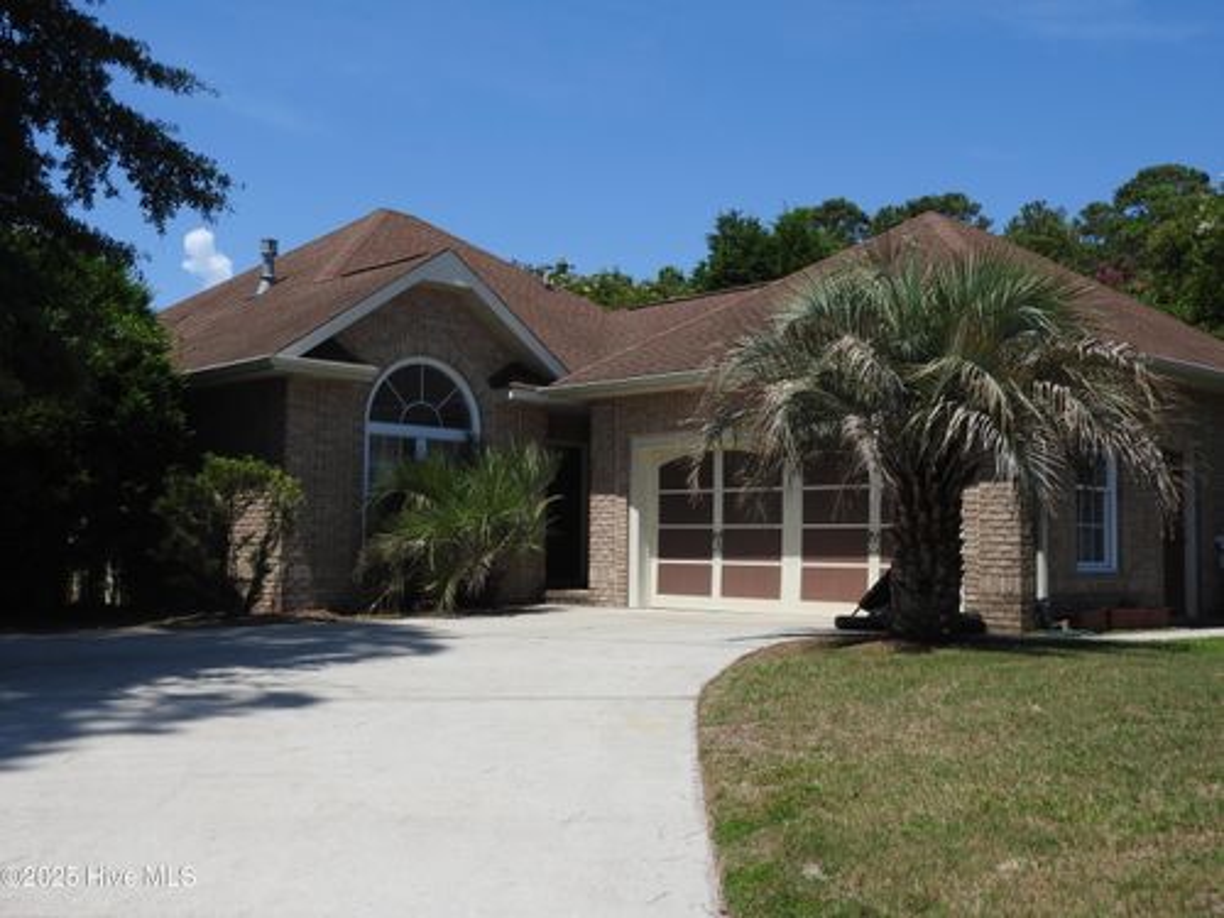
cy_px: 459
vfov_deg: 36.0
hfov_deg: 46.8
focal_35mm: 40
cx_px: 612
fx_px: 1414
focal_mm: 7.2
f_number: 3.8
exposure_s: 1/1250
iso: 100
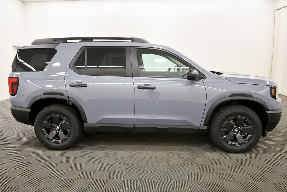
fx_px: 199
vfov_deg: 51.3
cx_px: 144
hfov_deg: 71.5
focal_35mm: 25
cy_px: 96
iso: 1250
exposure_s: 1/125
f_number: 5.3
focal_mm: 17
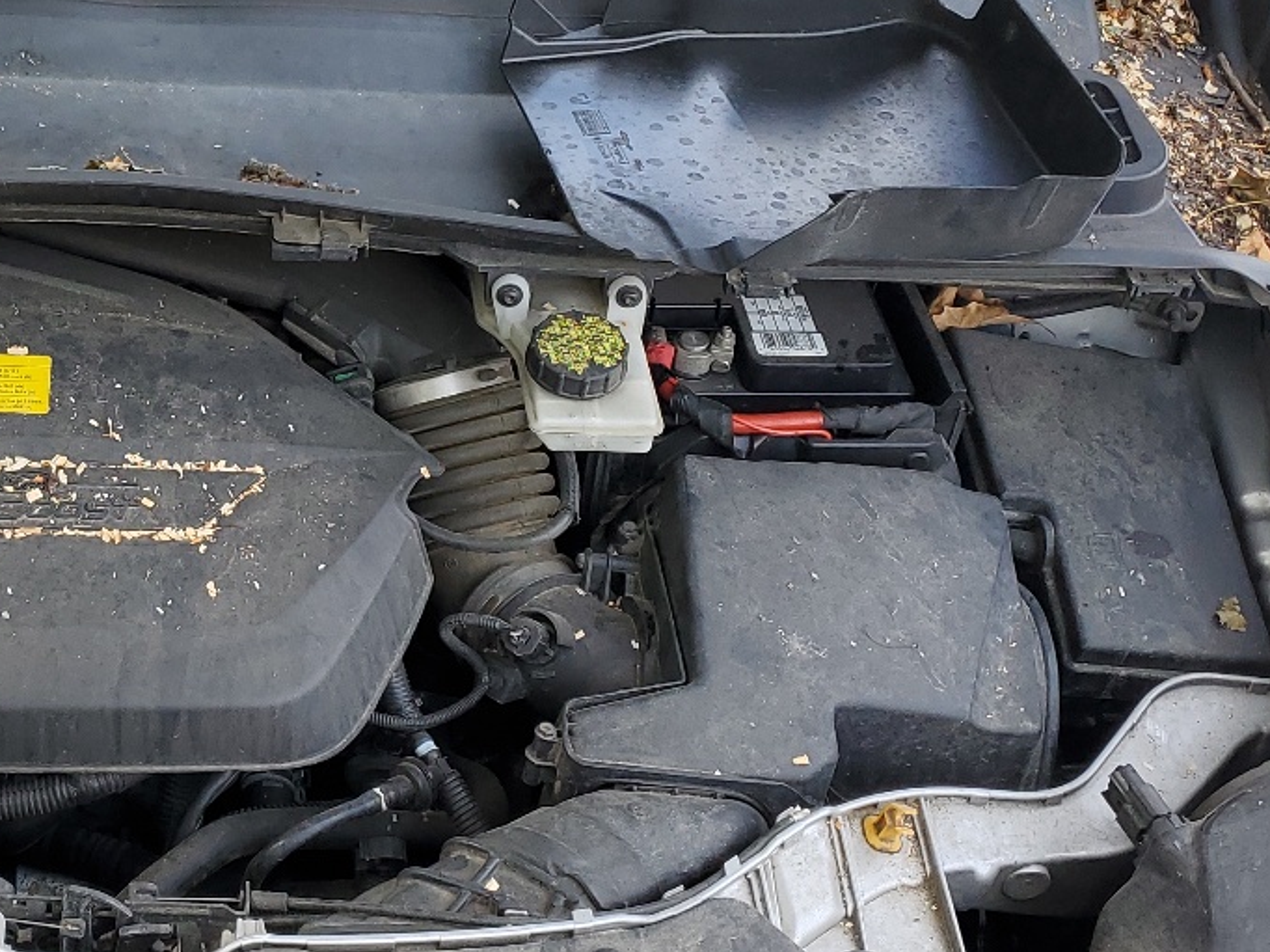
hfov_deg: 30.1
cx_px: 91
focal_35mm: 61
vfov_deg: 24.0
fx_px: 2237
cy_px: 460
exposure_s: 1/500
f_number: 1.5
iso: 50
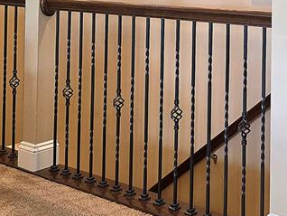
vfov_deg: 18.7
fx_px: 614
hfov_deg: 24.6
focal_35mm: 74
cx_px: 310
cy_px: -54
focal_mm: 6.3
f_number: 1.7
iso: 400
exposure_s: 1/120
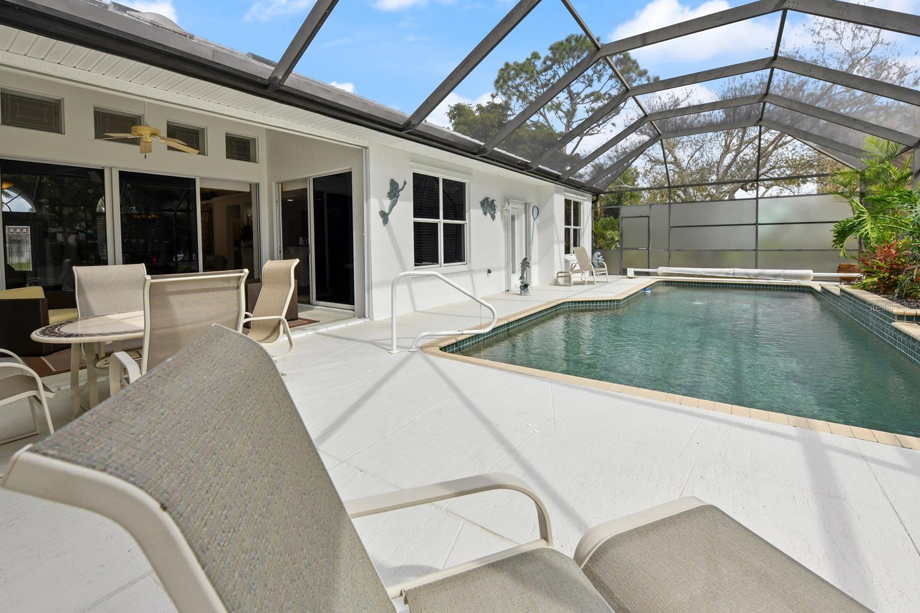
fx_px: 358
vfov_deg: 81.2
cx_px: 460
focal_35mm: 14
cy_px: 306
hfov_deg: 104.2
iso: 400
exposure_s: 1/25
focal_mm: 14
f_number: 9
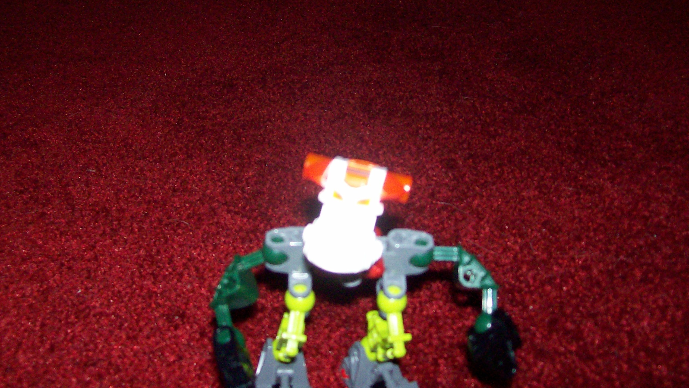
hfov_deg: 46.4
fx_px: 804
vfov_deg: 27.0
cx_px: 318
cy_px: 144
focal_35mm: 44
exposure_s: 1/64
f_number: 2.7
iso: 140
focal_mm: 6
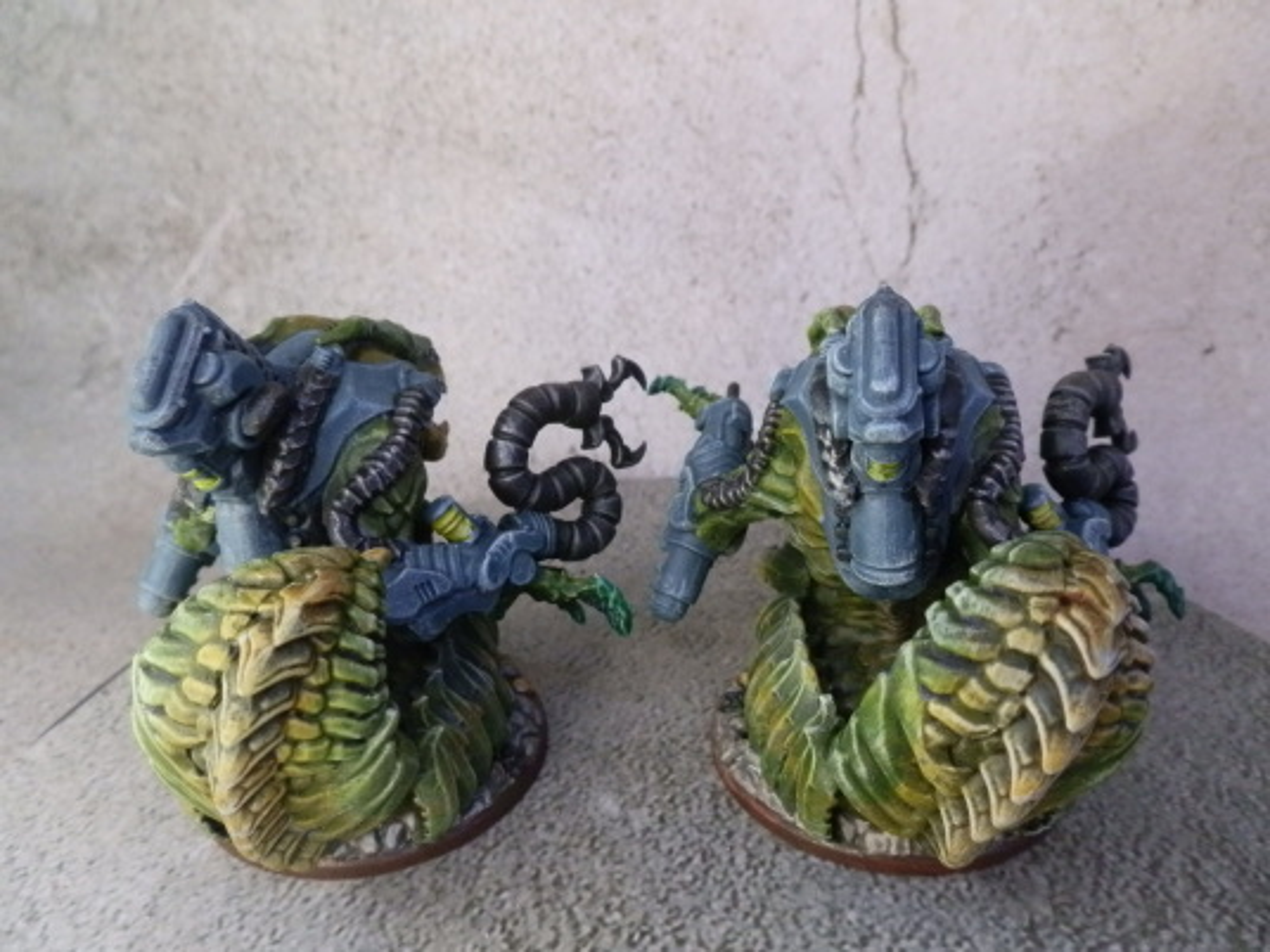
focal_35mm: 28
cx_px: 635
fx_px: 1027
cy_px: 476
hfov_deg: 63.4
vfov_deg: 49.7
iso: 400
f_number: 3.1
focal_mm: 5
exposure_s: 1/125
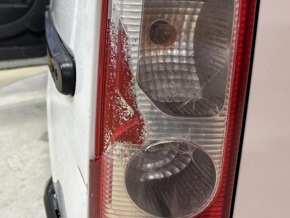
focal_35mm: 36
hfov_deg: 51.3
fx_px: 302
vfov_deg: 39.3
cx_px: 137
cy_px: 76
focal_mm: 5.96
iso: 100
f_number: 1.6
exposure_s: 1/50
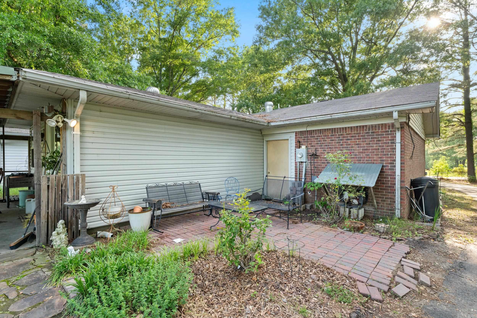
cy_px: 159
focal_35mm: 17
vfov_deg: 71.1
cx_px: 238
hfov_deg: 94.0
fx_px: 223
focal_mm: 11.2
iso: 400
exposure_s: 1/25
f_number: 7.1
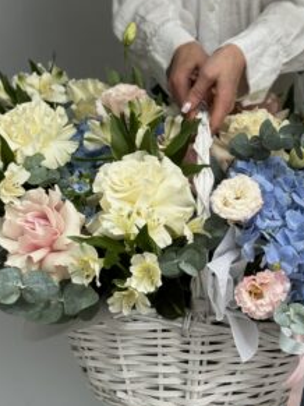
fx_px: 773
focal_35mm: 66
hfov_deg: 22.2
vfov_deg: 29.4
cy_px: 190
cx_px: 199
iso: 100
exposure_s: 1/69
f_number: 1.78
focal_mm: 6.76
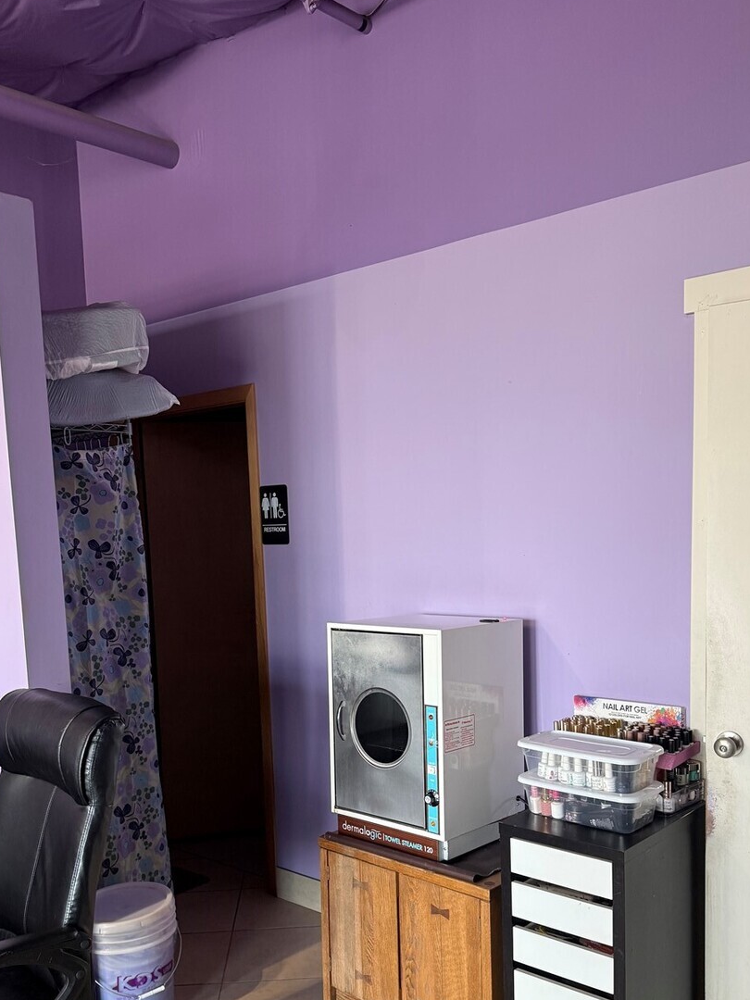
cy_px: 623
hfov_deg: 44.1
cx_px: 358
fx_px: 924
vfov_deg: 56.2
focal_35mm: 32
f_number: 1.78
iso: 200
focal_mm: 6.76
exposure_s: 1/60
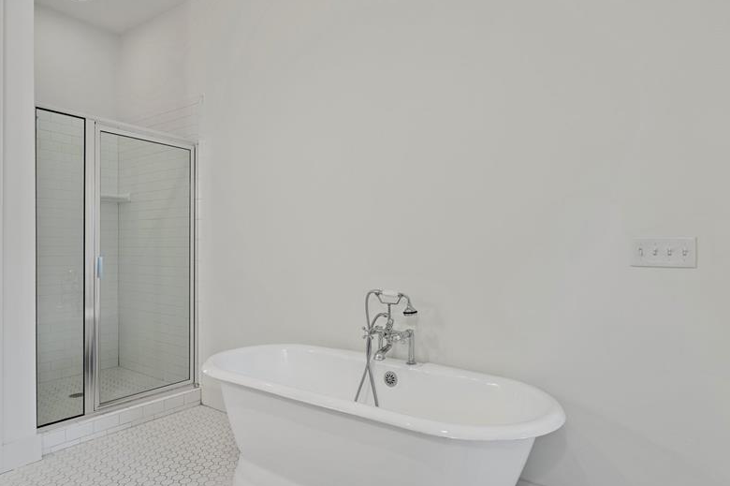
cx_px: 356
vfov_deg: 59.4
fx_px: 426
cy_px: 254
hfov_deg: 81.2
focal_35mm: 21
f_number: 8
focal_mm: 16
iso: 100
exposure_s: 1/13
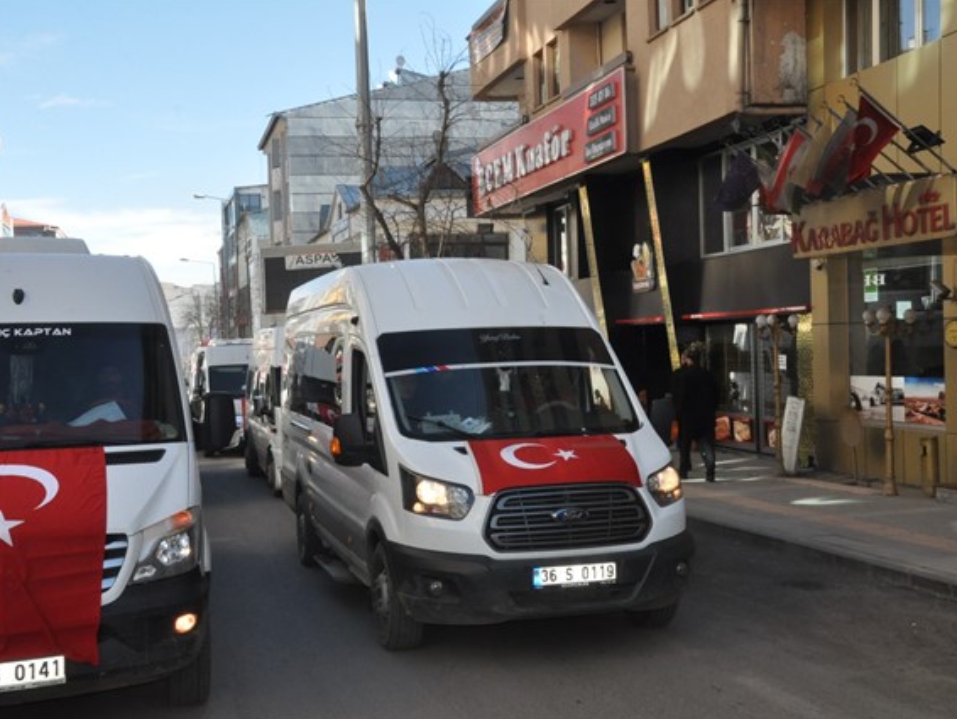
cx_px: 478
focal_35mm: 43
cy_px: 360
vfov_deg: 33.6
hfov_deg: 43.8
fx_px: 1189
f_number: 20
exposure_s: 1/200
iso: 1250
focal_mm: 26
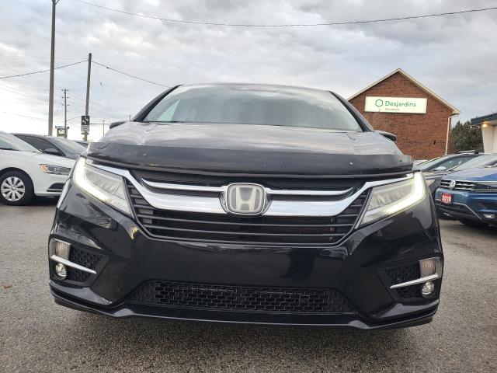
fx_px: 373
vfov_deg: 53.1
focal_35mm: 26
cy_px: 186
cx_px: 248
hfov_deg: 67.3
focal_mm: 5.4
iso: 80
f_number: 1.8
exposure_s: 1/120
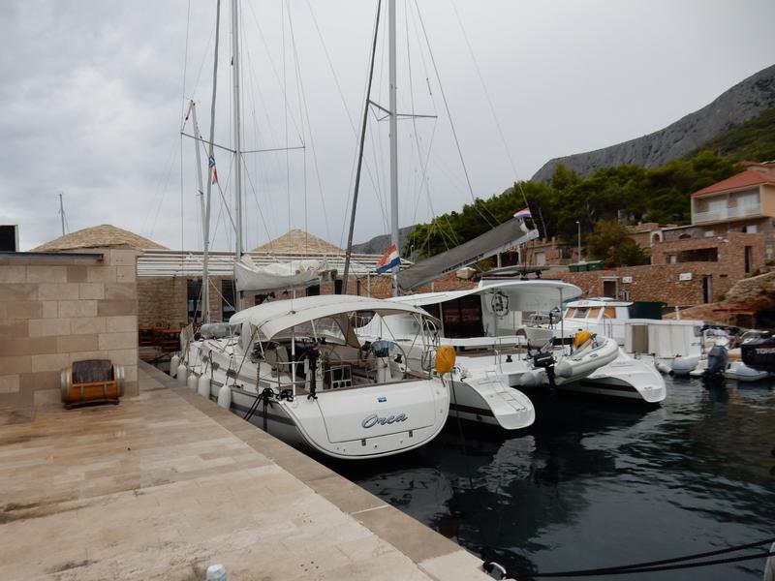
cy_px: 290
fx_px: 560
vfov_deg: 54.9
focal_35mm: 25
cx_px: 388
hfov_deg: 69.4
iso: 125
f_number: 3.7
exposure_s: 1/320
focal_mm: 4.5
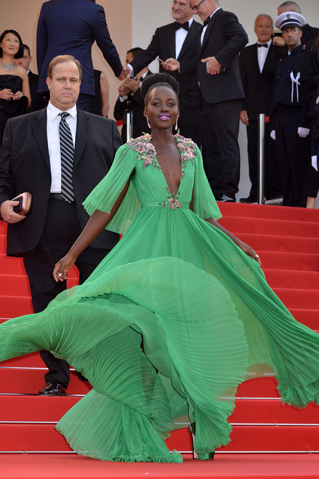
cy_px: 240
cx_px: 160
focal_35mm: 150
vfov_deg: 13.7
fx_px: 1993
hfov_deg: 9.2
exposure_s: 1/250
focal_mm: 150
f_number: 10
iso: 1600
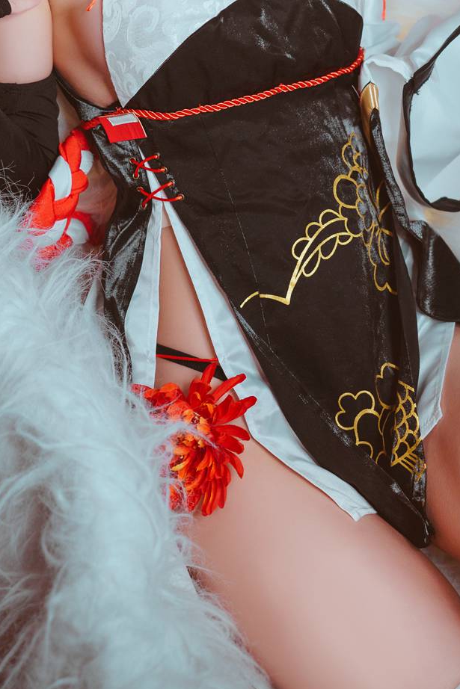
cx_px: 244
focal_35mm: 74
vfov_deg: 26.1
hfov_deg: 18.4
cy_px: 22
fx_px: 1418
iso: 800
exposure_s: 1/100
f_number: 2.8
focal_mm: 35
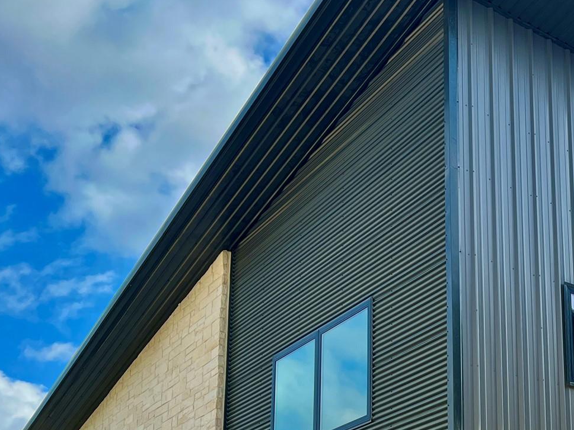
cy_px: 443
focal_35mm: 55
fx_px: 912
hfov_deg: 32.4
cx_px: 564
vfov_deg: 25.1
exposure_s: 1/1972
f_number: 1.5
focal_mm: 5.7
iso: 50
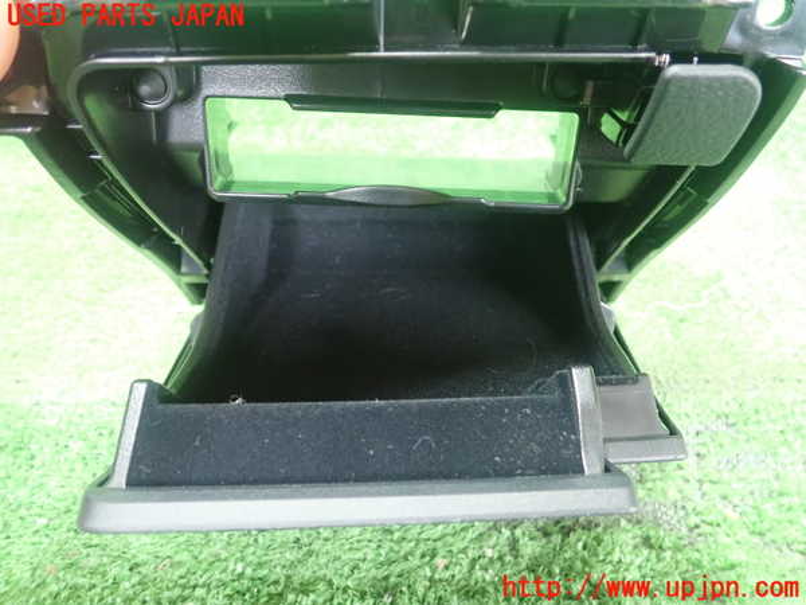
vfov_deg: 46.8
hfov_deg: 60.0
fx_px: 699
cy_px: 302
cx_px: 403
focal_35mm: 30
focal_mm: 5.5
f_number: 2.3
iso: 800
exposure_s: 1/40
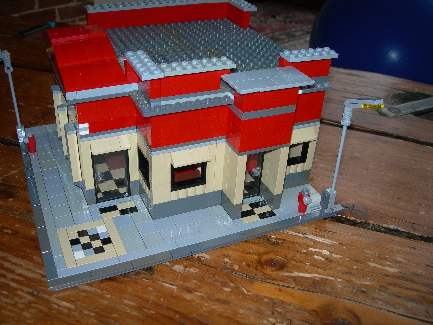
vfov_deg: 37.7
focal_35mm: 38
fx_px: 475
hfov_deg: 49.0
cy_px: 162
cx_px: 216
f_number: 2.8
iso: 50
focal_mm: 7.8
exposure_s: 1/60.1
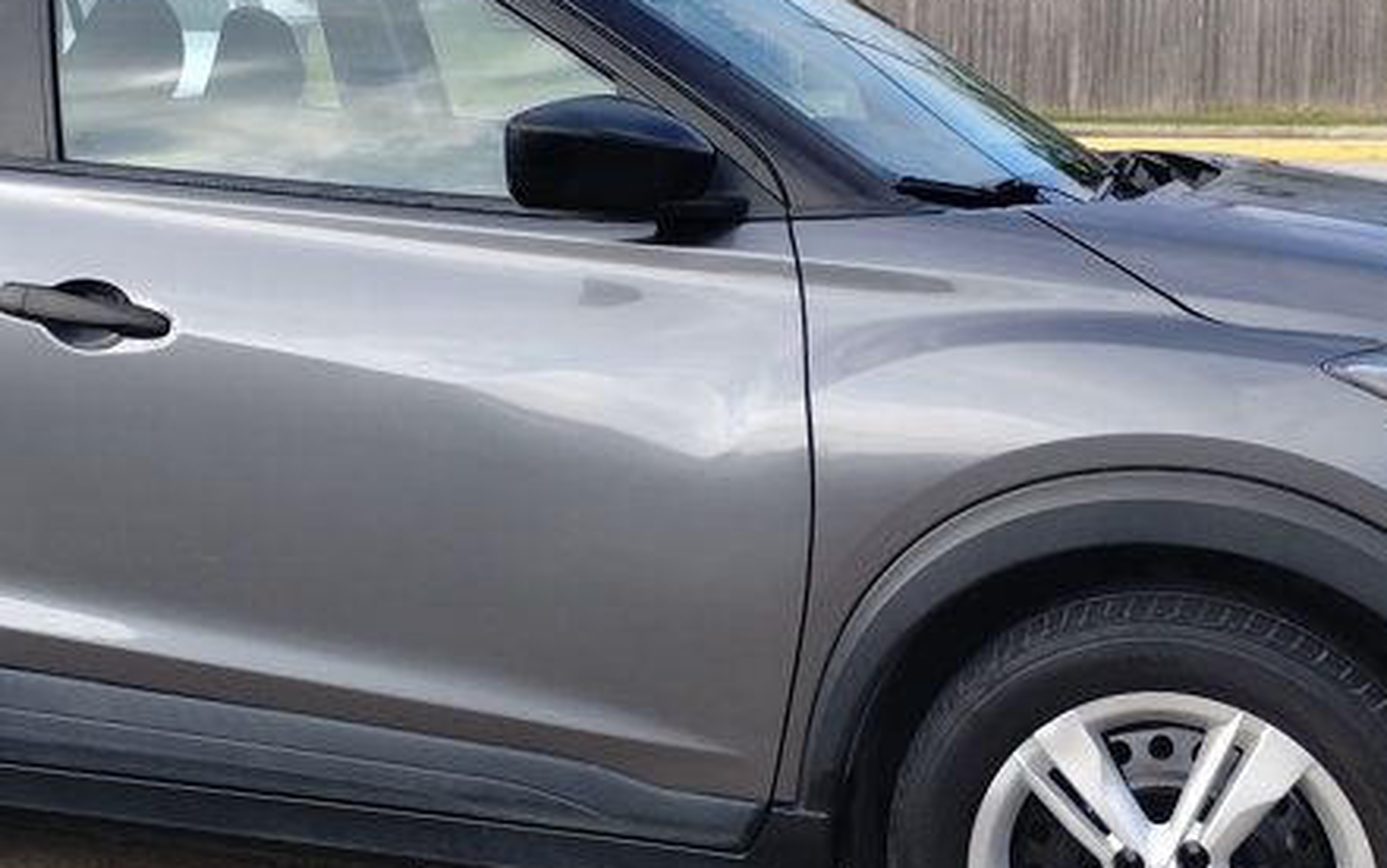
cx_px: 453
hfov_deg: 29.5
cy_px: 335
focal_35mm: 69
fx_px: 2609
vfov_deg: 18.9
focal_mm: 4.27
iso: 100
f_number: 1.8
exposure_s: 1/252
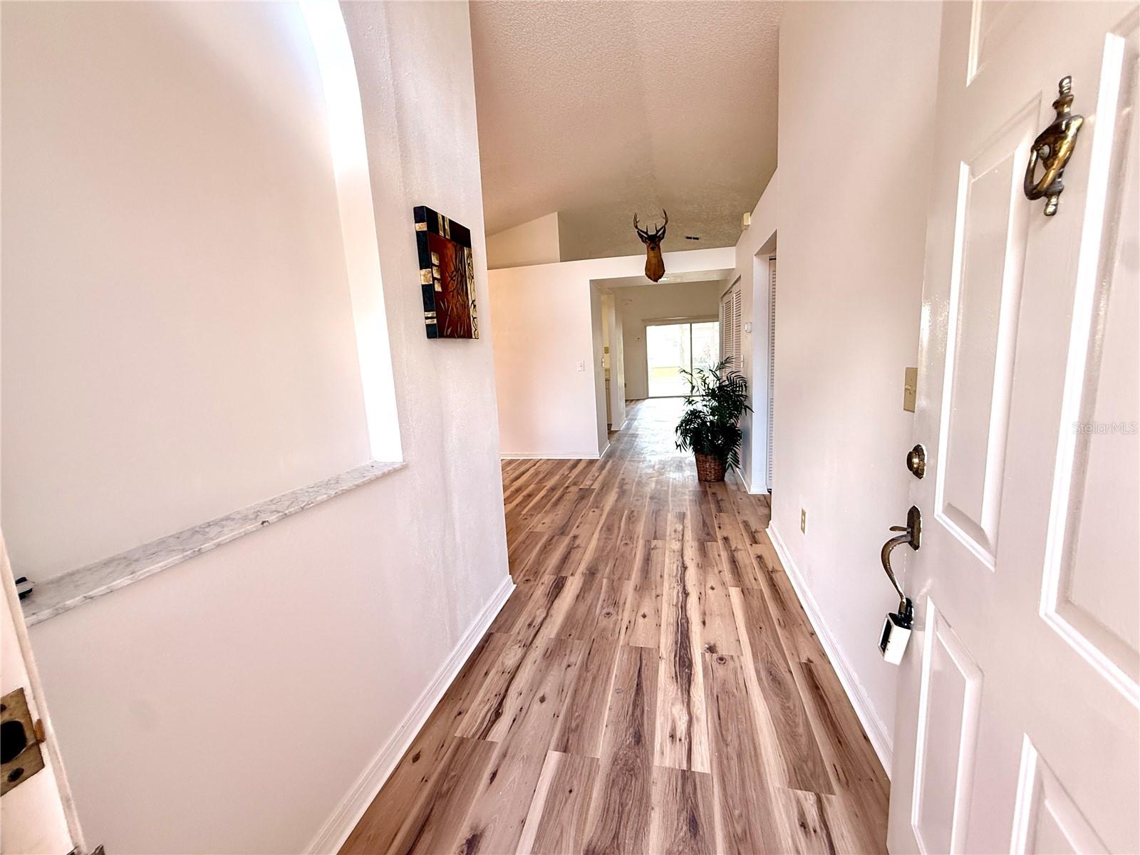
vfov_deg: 85.7
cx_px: 570
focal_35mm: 14
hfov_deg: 102.1
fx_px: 461
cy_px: 428
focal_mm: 2.22
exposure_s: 1/120
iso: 125
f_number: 2.2
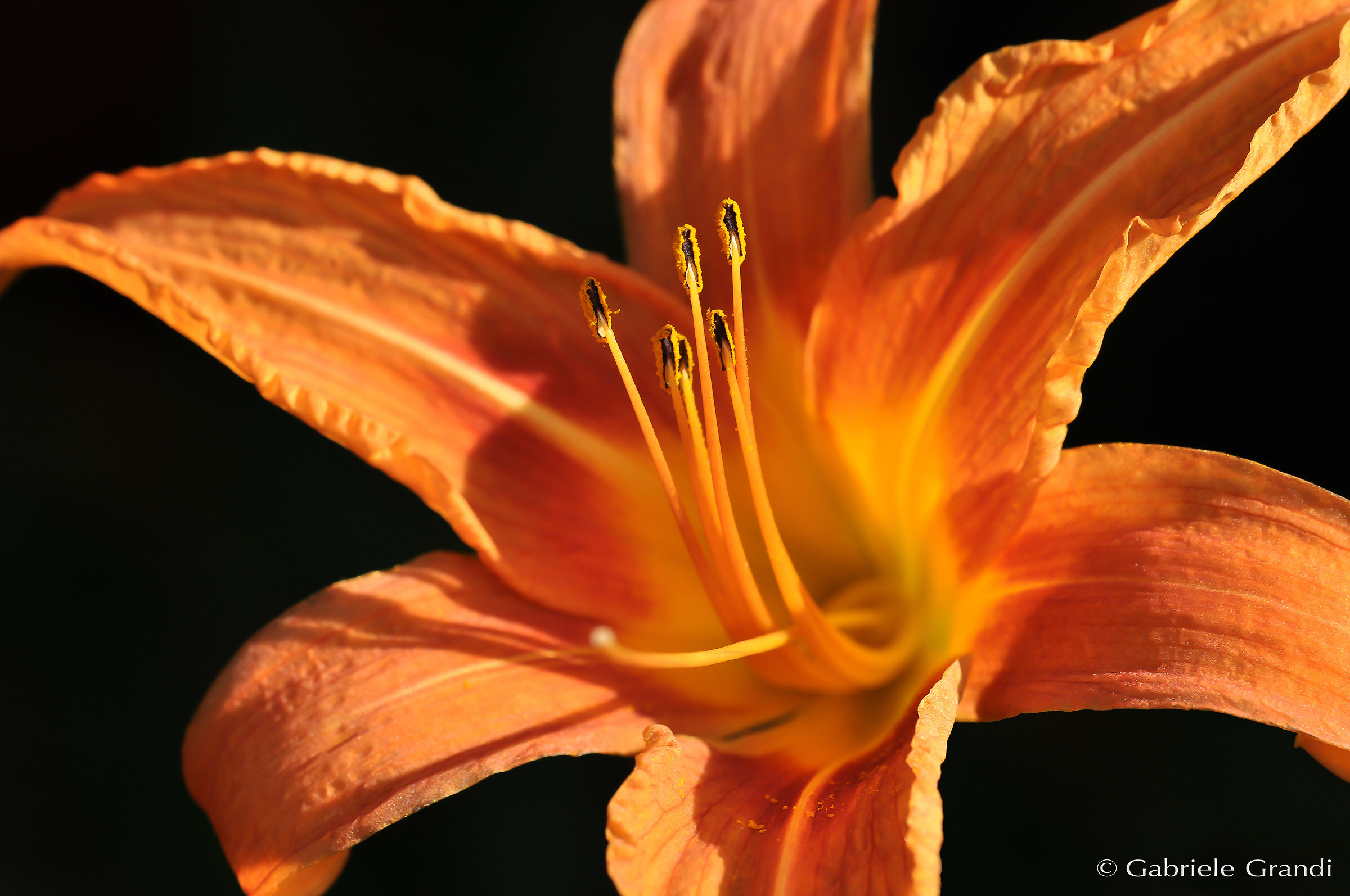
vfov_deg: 8.7
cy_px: 448
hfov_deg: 13.1
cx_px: 675
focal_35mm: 158
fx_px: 5899
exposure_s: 1/350
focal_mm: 105
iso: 250
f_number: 9.5
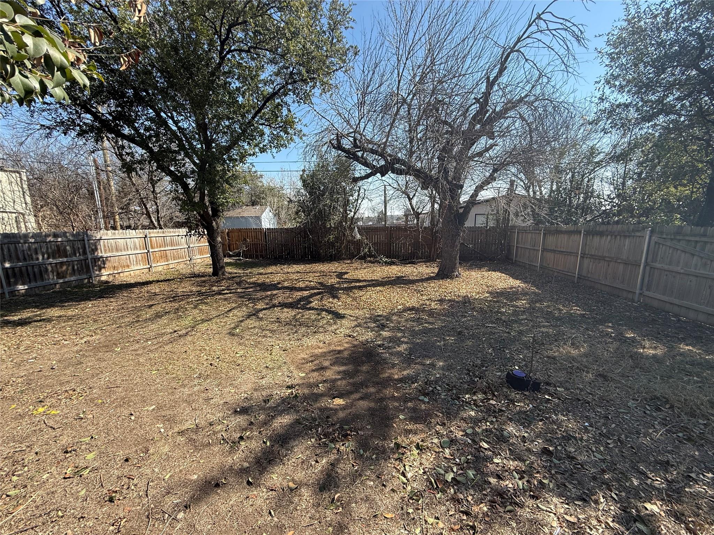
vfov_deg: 85.7
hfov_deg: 102.1
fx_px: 289
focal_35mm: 14
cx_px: 357
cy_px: 268
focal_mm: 2.22
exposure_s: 1/734
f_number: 2.2
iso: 50
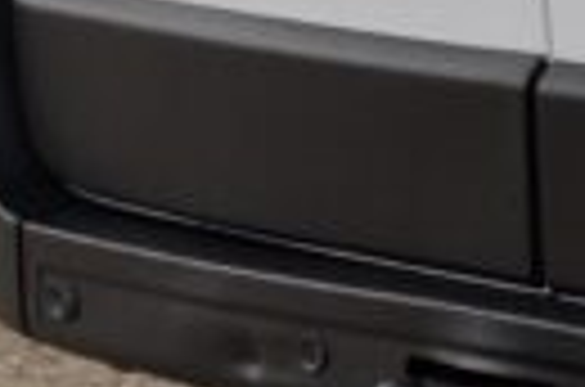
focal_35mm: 331
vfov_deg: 4.0
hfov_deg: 5.8
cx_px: 1706
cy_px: -698
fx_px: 5366
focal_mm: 28
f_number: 6.3
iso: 400
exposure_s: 1/160
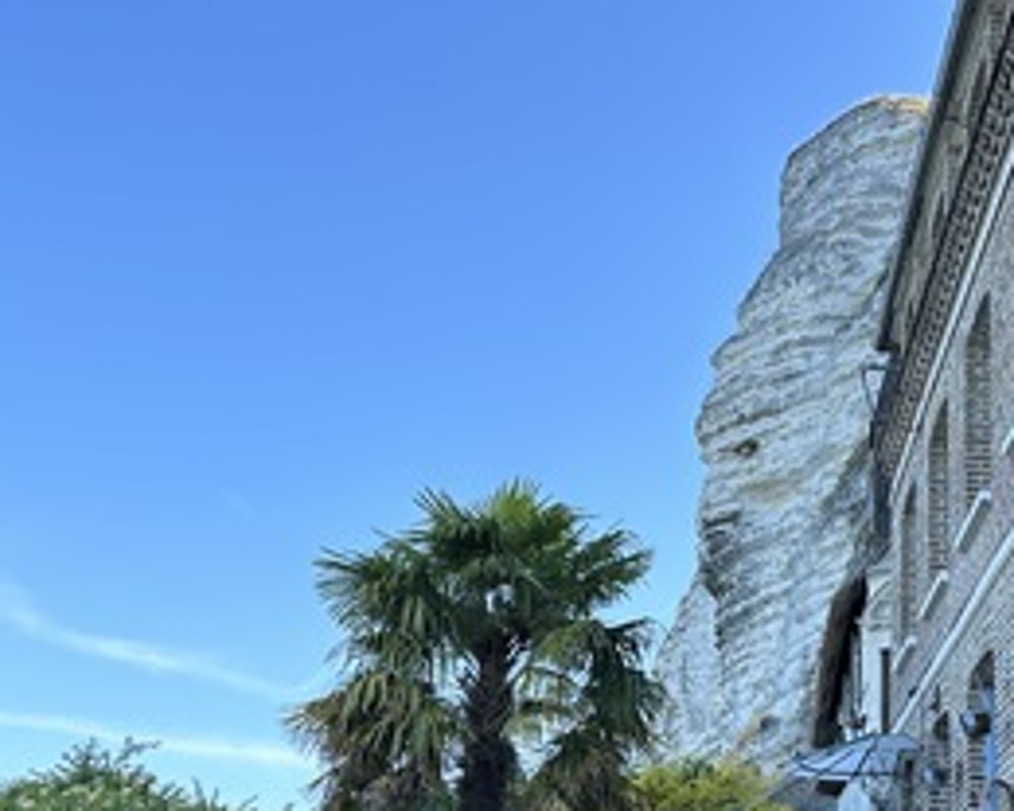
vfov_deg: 27.8
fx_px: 1621
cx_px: 764
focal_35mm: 54
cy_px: 593
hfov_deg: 34.0
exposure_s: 1/642
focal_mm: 6.86
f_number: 1.78
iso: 80
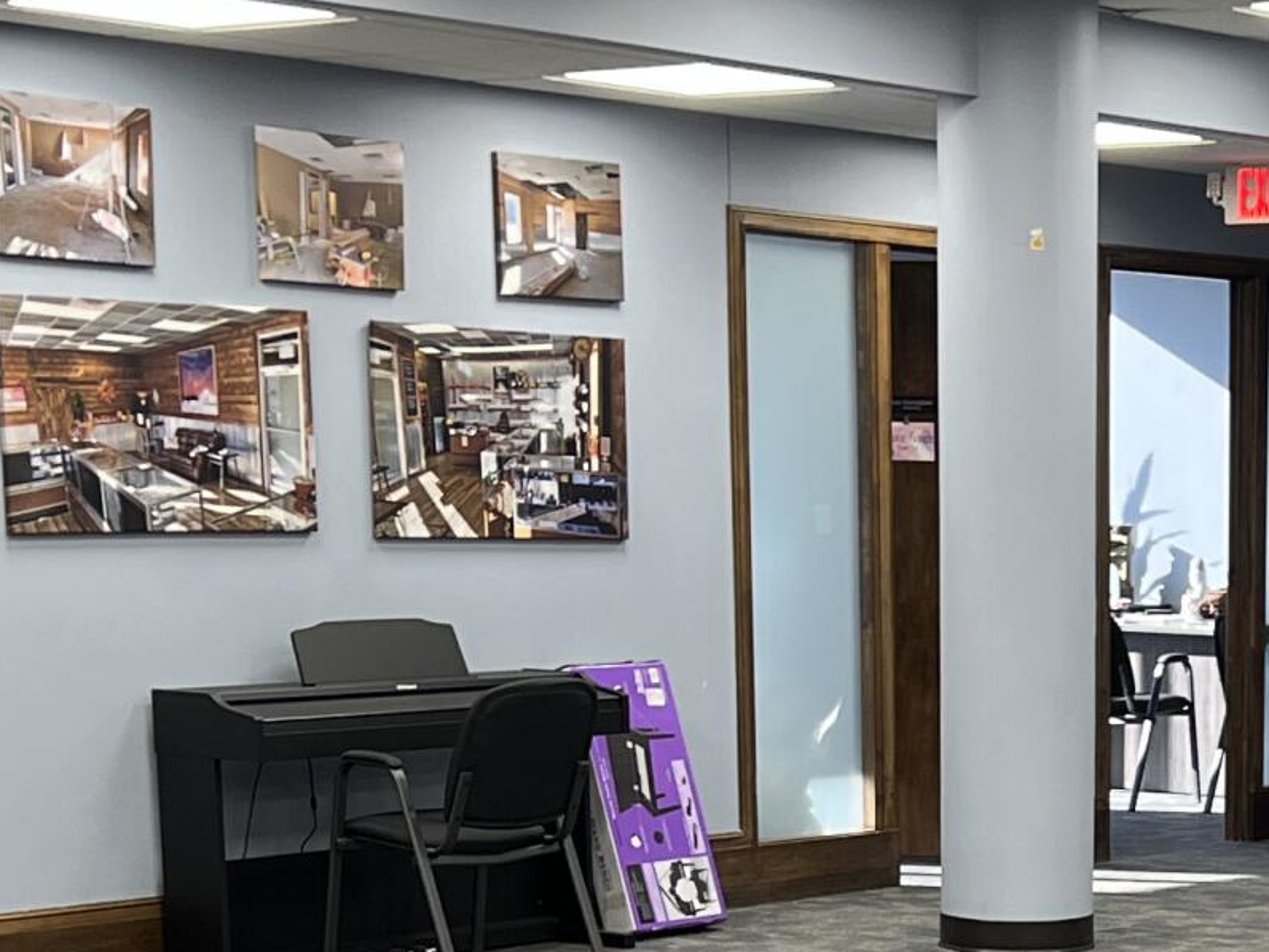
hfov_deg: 19.5
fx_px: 3593
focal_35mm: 98
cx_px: 1237
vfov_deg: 14.5
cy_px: 1188
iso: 125
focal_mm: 5.7
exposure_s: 1/120
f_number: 1.5
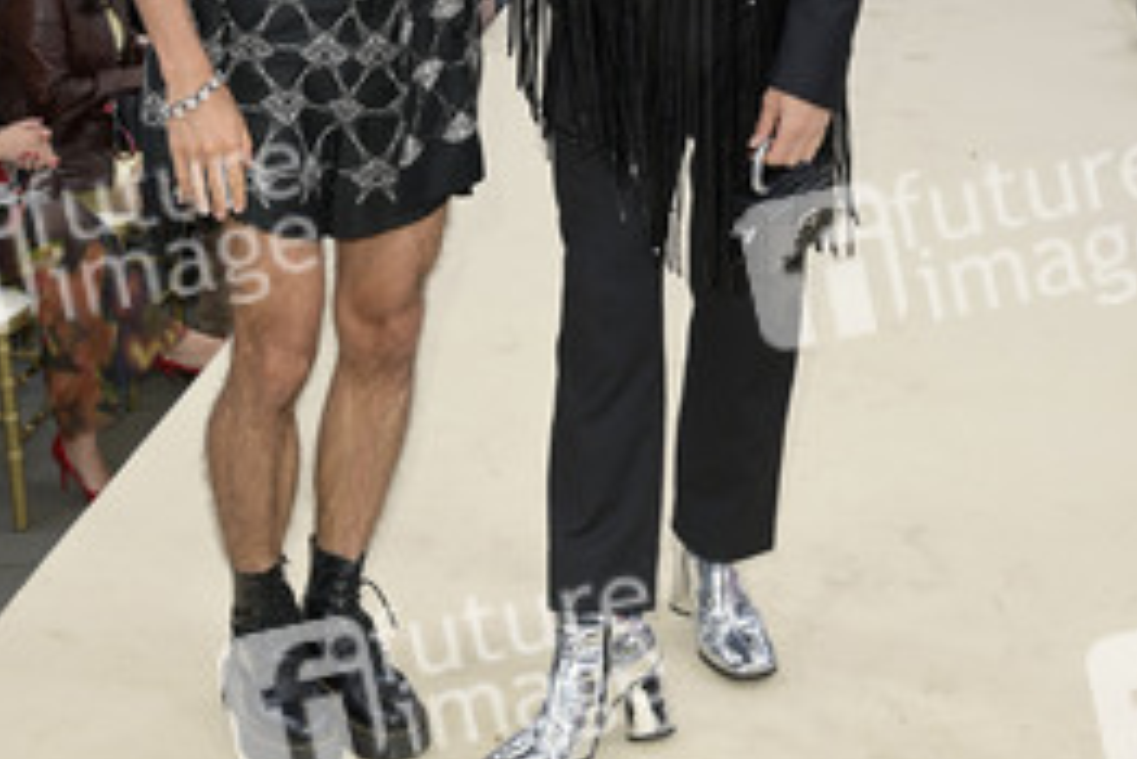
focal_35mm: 58
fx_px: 1833
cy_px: 30
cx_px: 568
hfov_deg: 34.5
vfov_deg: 22.6
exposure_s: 1/250
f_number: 5.6
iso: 500
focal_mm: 38
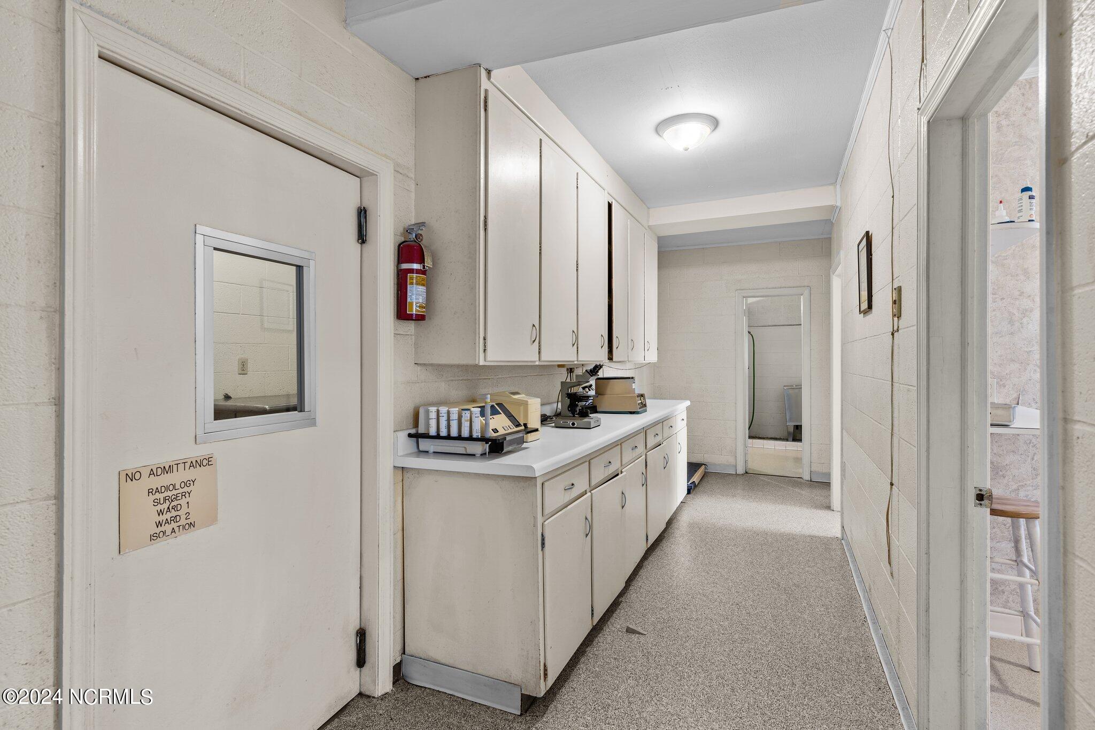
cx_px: 548
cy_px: 365
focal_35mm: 17
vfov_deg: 70.4
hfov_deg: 93.3
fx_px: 517
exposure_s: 2
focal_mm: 17
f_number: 6.3
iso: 160
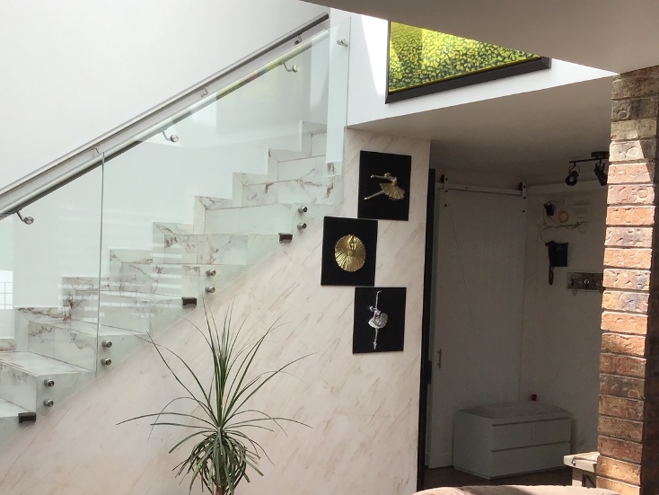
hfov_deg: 42.0
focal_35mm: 45
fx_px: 857
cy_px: 310
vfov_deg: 32.1
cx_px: 301
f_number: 2.4
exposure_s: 1/463
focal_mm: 3.3
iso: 25
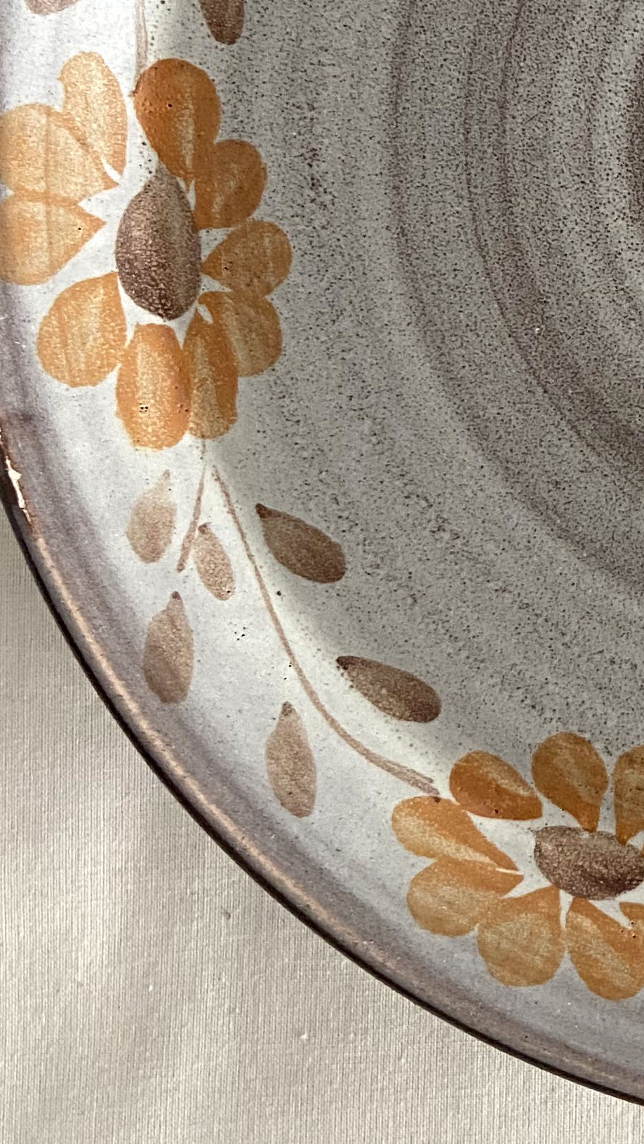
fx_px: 2125
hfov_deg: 16.0
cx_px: 923
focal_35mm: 70
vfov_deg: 29.6
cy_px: 264
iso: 160
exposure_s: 1/60
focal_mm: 4.25
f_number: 1.8
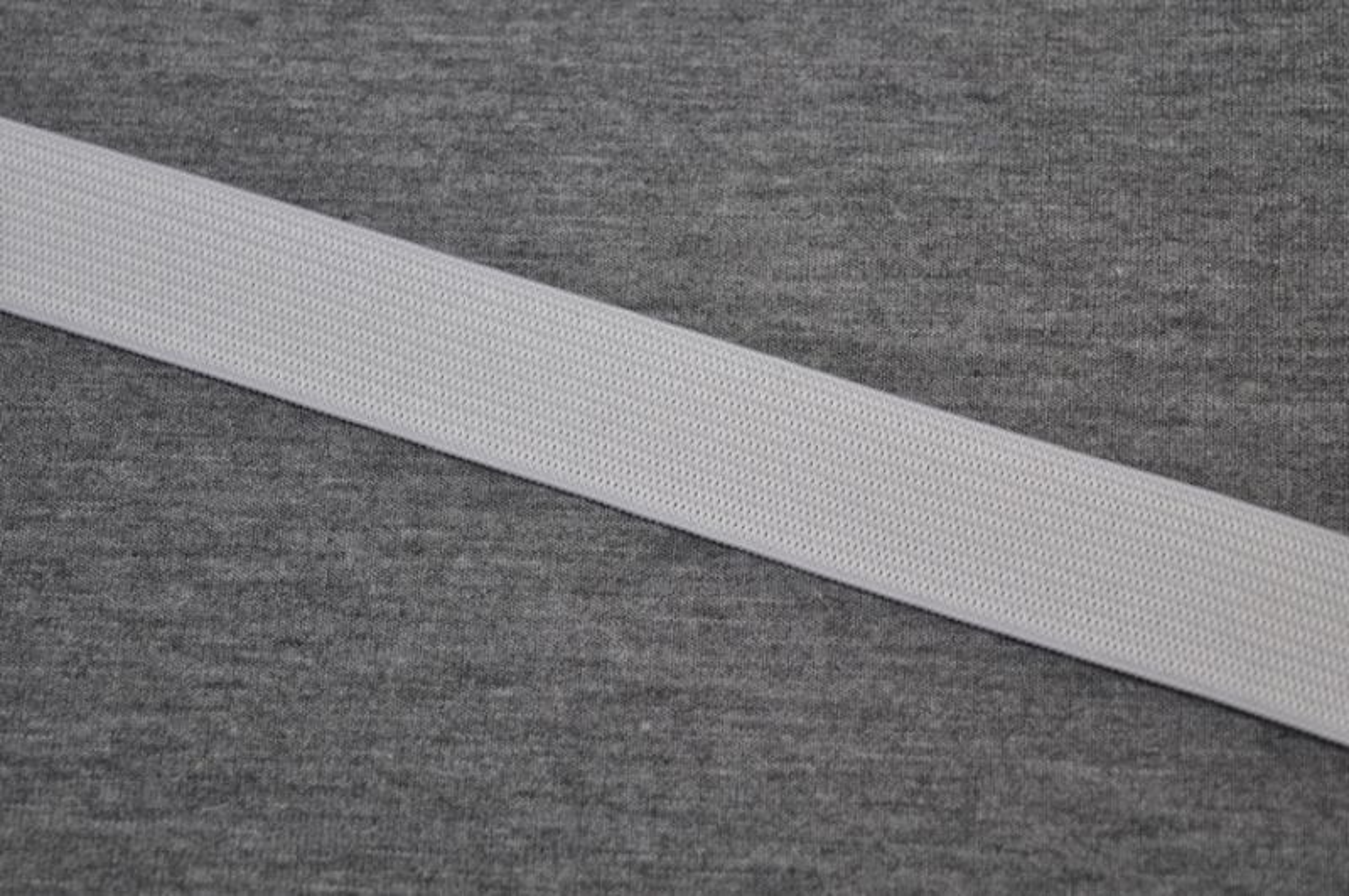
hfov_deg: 27.0
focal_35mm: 75
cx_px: 674
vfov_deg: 18.1
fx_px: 2806
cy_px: 448
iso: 400
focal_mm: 50
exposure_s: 1/80
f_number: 5.6
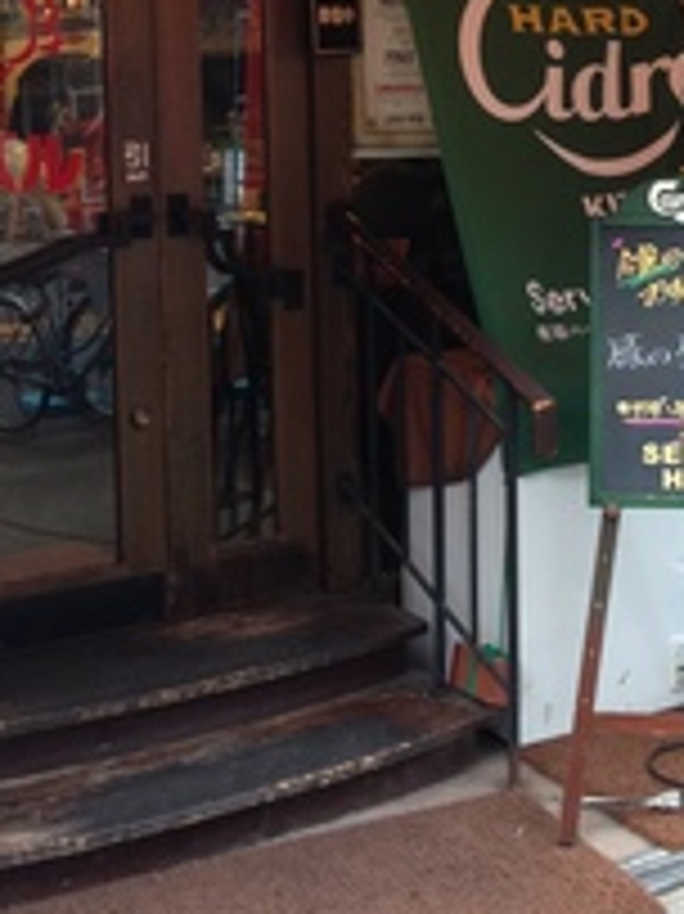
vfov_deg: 29.4
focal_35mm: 65
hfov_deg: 22.4
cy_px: 239
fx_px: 1714
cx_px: 513
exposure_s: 1/30
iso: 64
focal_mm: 4.12
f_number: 2.4
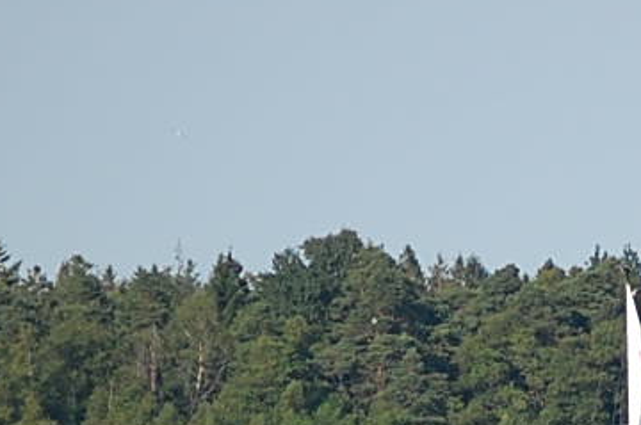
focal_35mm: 1034
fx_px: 18388
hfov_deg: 2.0
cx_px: 634
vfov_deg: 1.3
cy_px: 512
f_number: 5.3
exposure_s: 1/1600
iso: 400
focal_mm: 165
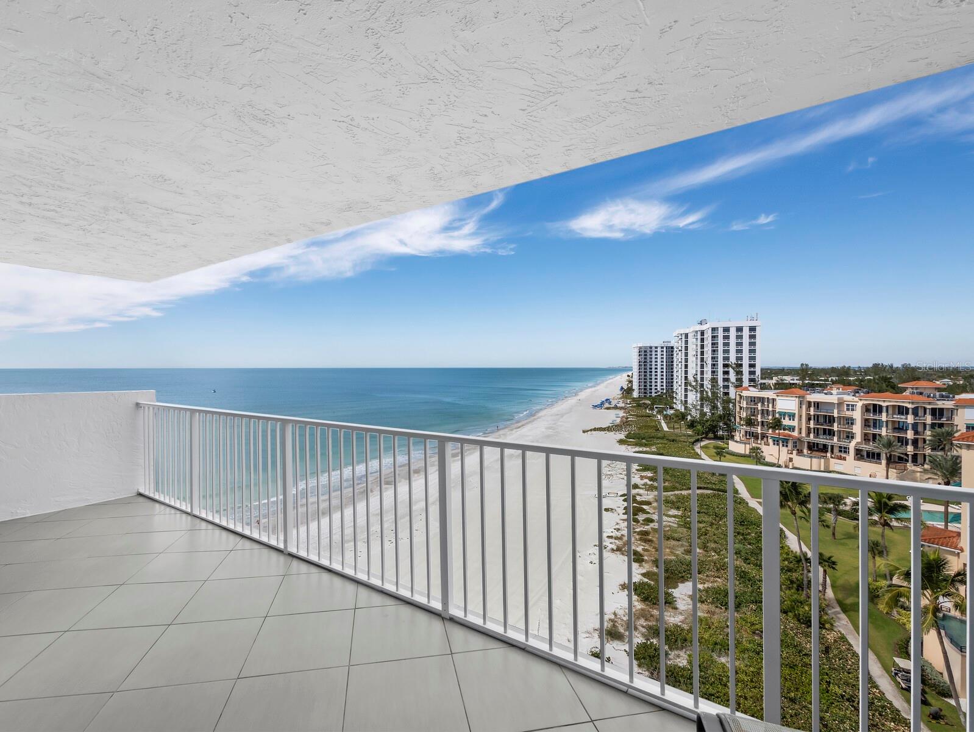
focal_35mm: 14
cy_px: 366
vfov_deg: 85.7
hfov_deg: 102.0
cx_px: 487
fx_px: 394
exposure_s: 1/80
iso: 250
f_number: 11
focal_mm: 7
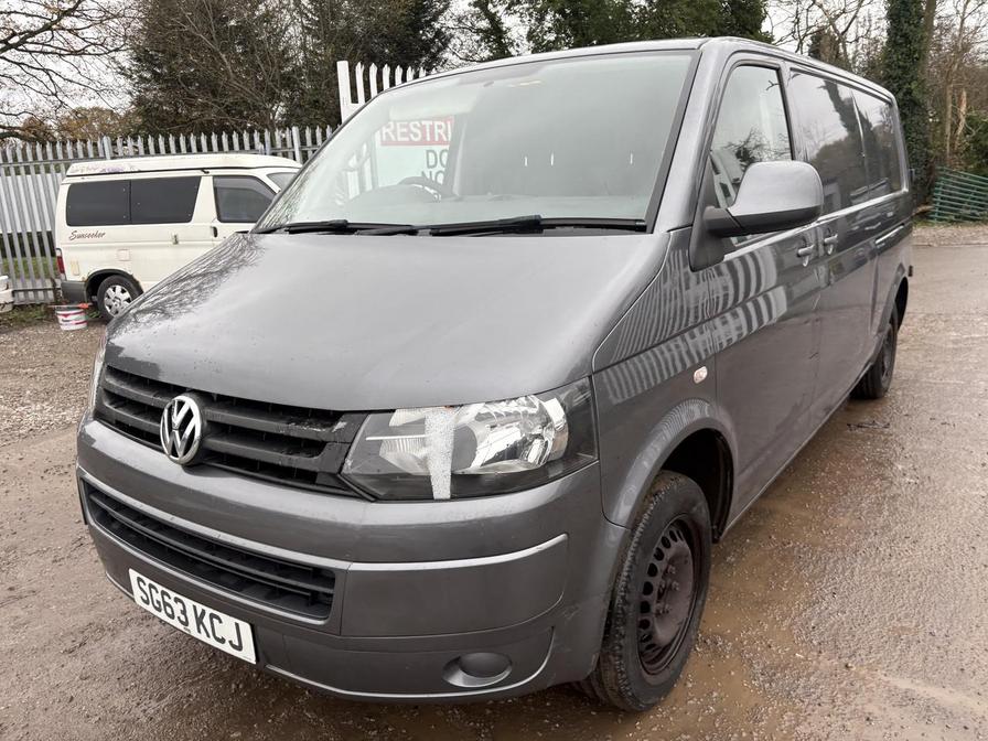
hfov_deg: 67.3
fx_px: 742
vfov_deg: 53.1
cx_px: 494
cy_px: 370
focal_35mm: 26
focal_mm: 5.96
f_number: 1.6
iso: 50
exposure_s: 1/399
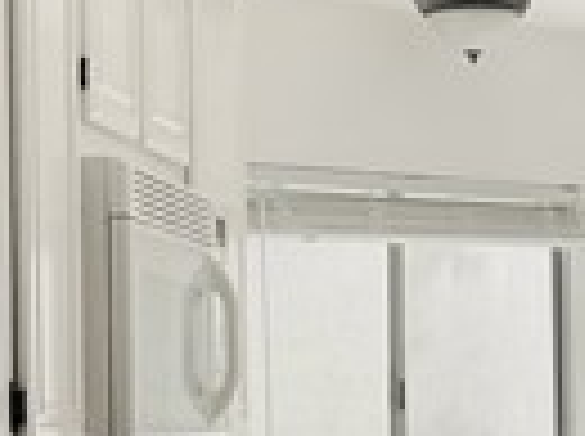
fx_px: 2412
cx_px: 657
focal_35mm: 143
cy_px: 733
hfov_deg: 13.5
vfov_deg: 9.9
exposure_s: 1/122
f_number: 1.8
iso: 32
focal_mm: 3
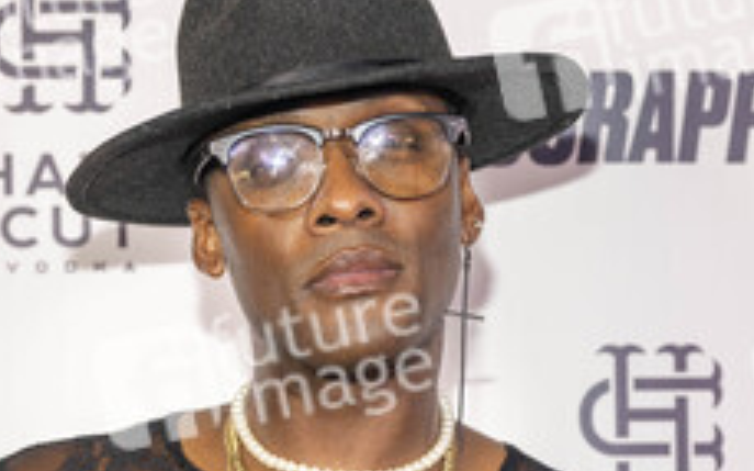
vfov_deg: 10.5
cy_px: 537
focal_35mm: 123
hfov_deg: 17.0
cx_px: 359
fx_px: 2527
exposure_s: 1/200
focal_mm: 69
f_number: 5
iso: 800
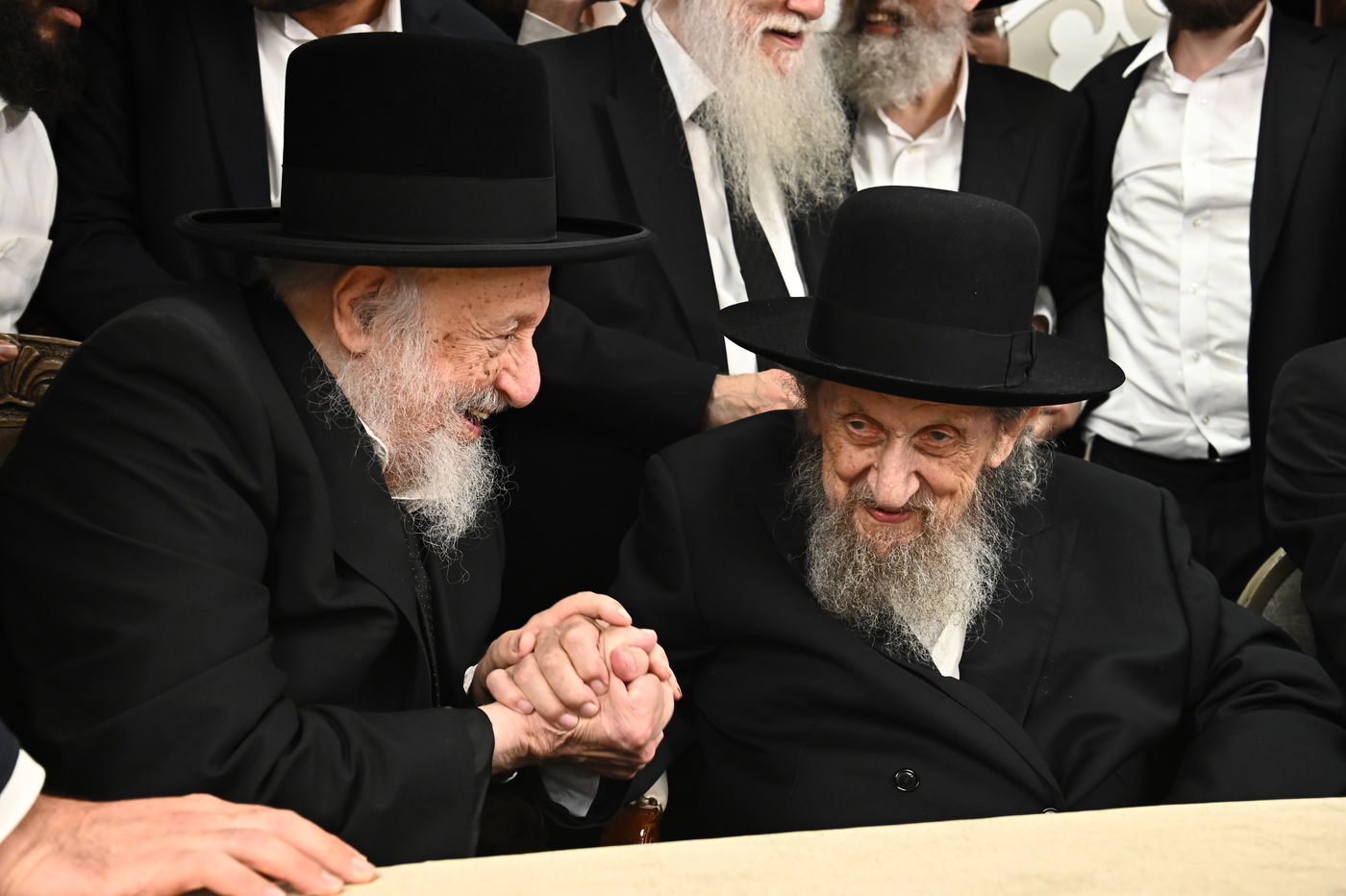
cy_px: 448
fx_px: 1794
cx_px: 673
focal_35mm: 48
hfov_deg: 41.1
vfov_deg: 28.0
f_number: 5.6
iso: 3200
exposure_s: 1/200
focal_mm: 48
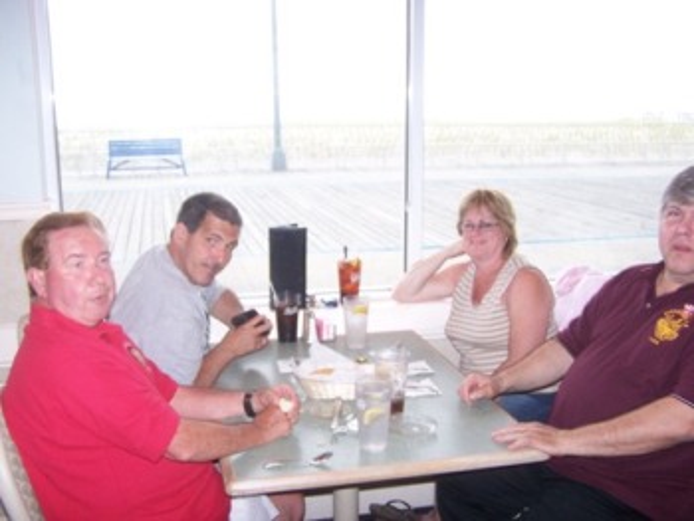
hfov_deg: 48.9
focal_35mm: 38
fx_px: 762
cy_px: 260
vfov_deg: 37.8
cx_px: 347
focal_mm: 6.3
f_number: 2.8
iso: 140
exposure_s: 1/60
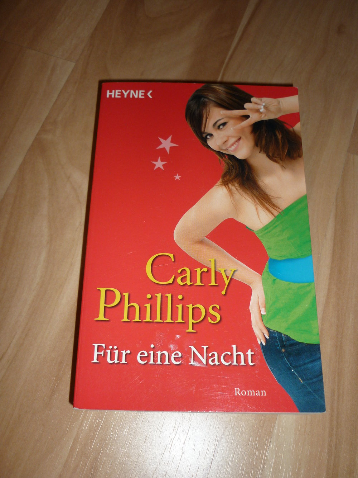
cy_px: 239
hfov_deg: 43.0
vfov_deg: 55.3
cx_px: 179
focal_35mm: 33
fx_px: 455
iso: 100
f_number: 2.8
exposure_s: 1/30
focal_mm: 5.5
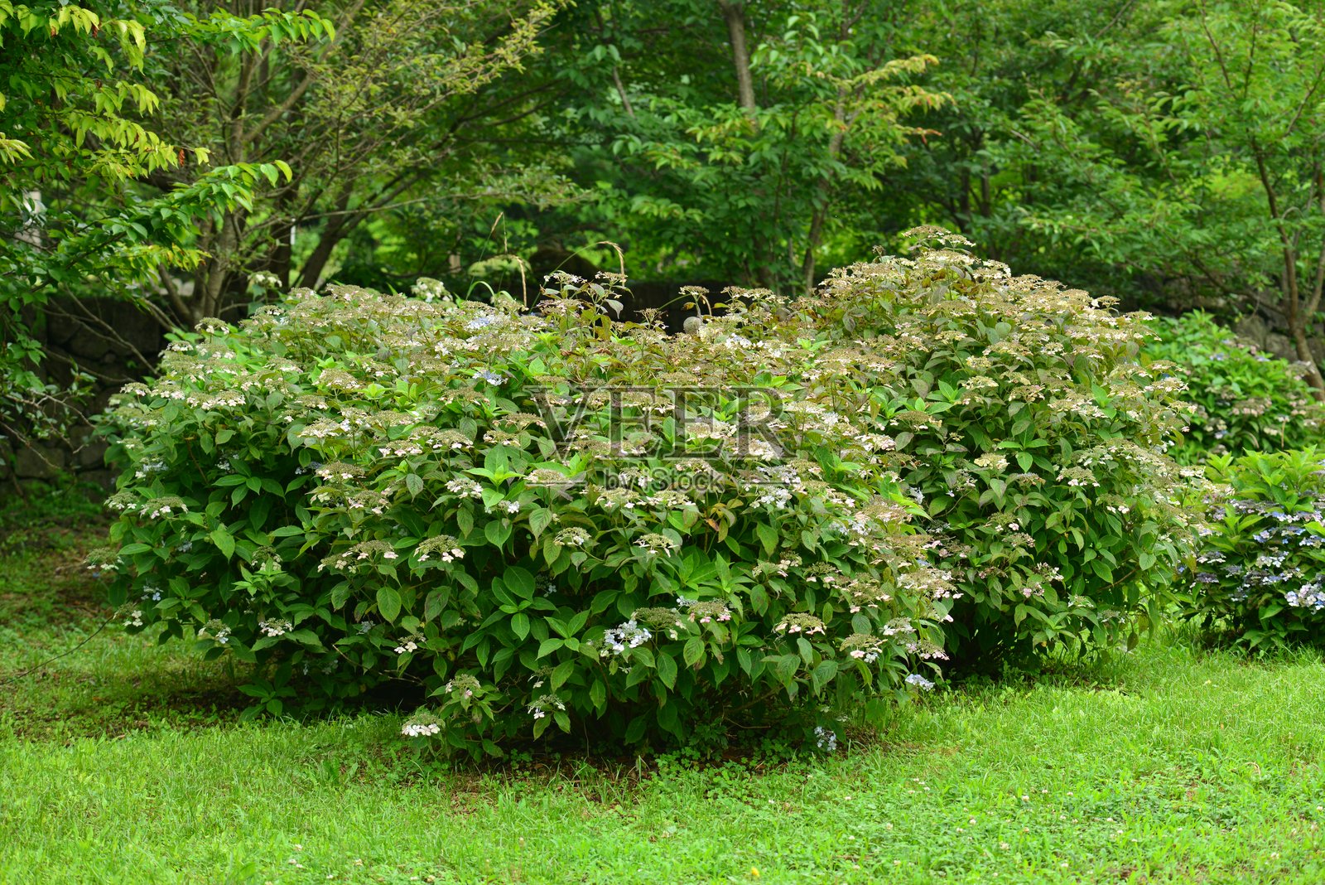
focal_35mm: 105
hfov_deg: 19.4
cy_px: 442
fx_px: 3866
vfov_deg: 13.1
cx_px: 662
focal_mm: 105
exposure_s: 1/125
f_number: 7.1
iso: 360
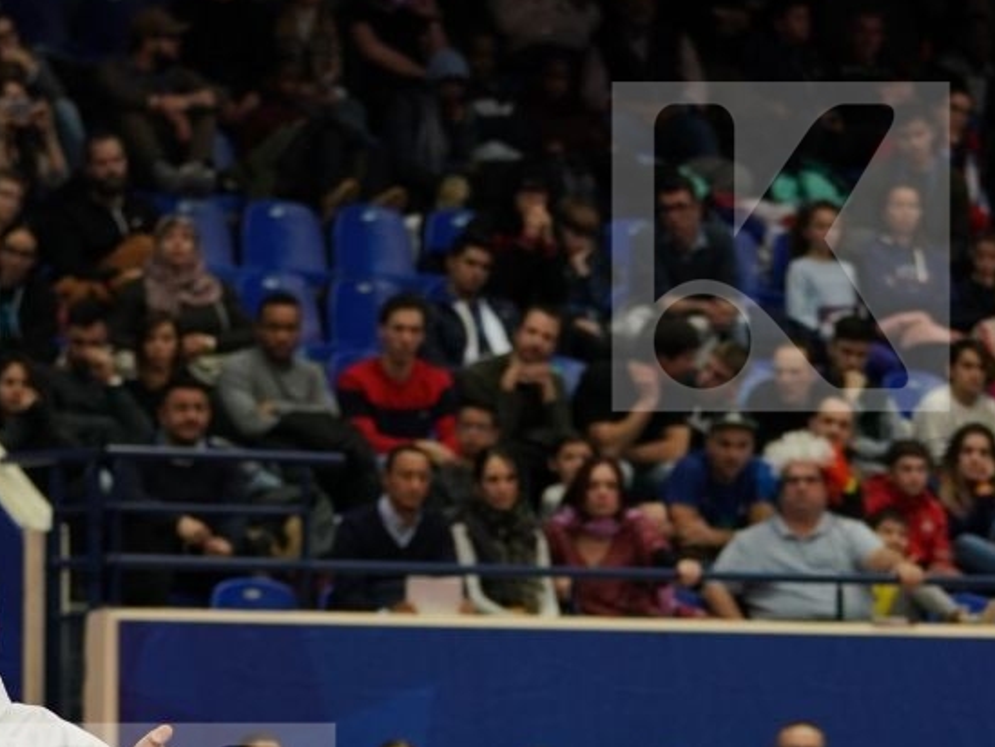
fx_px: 6526
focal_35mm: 227
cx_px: 781
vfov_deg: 6.5
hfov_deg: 8.7
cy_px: 888
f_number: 2.8
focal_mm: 72
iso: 1250
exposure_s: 1/500
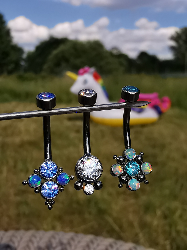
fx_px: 281
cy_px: 125
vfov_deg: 47.9
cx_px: 94
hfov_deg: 36.8
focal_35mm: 39
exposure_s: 1/1431
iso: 50
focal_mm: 2.35
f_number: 2.2
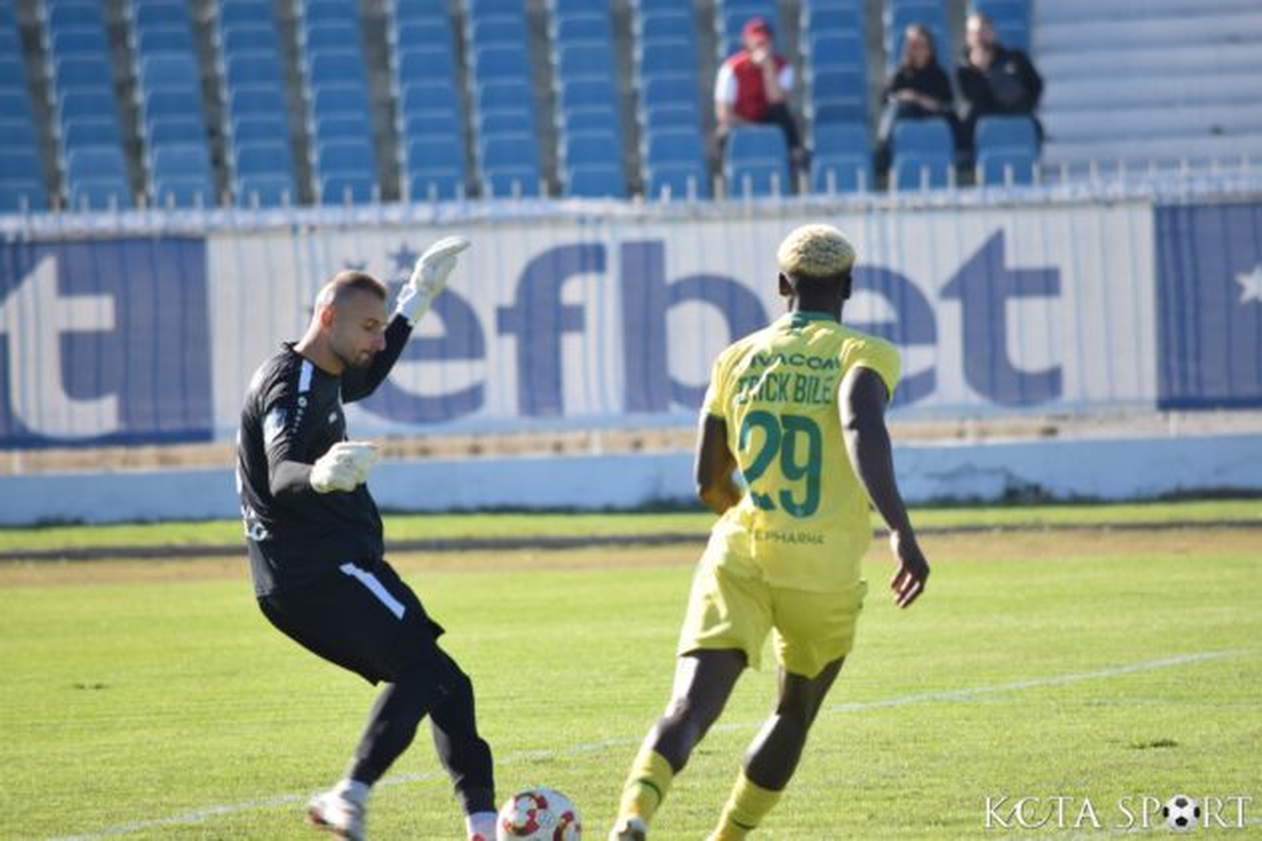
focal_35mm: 420
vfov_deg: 3.3
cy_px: 420
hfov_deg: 4.9
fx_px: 14722
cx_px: 631
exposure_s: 1/800
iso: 400
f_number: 5.6
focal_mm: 280
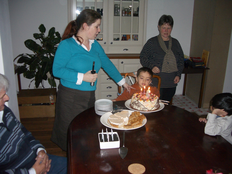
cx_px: 116
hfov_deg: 52.6
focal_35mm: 35
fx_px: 235
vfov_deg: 40.7
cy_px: 87
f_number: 2.6
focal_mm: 5.8
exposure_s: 1/60
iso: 100
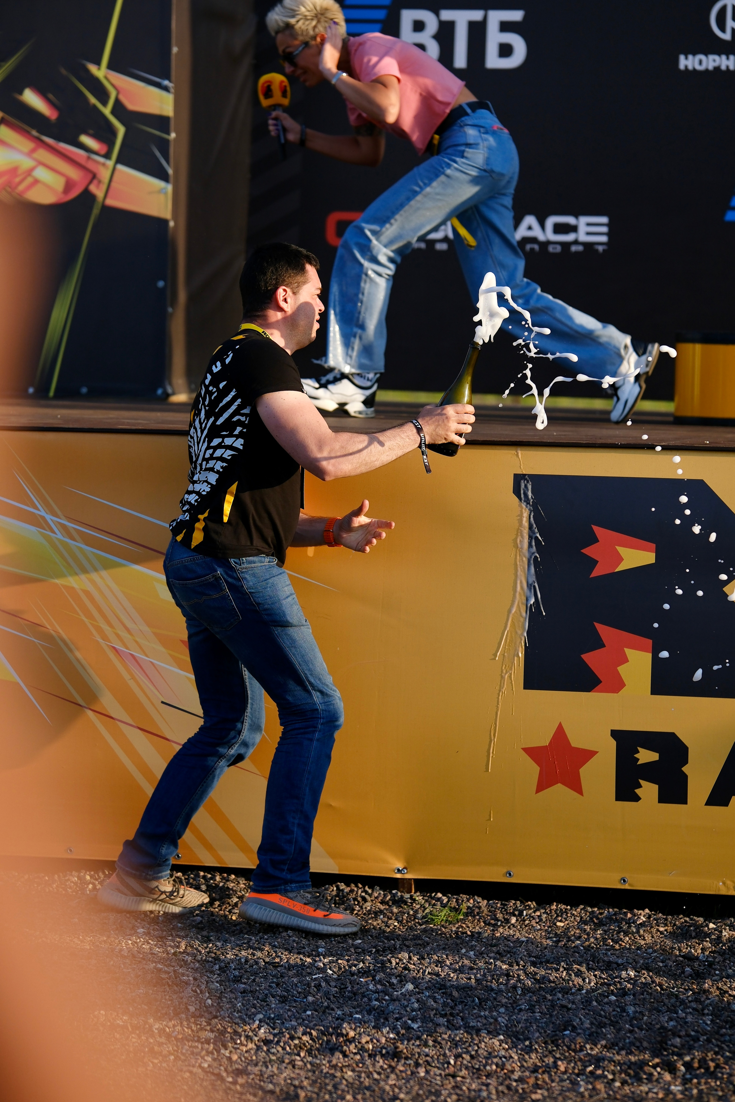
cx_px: 368
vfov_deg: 18.1
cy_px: 551
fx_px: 3460
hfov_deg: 12.1
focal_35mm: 113
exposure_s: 1/3200
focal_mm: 75
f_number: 2
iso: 160
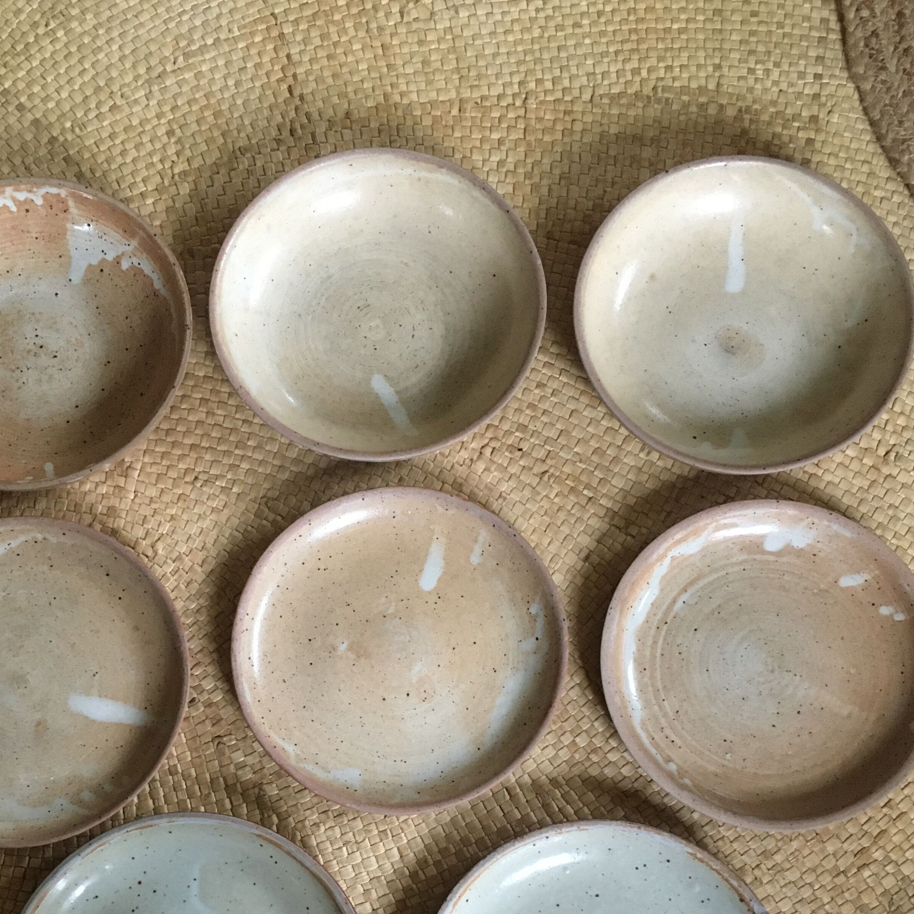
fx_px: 1285
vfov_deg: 37.9
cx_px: 391
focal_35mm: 43
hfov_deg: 39.1
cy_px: 719
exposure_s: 1/20
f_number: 2.2
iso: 200
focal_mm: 4.15
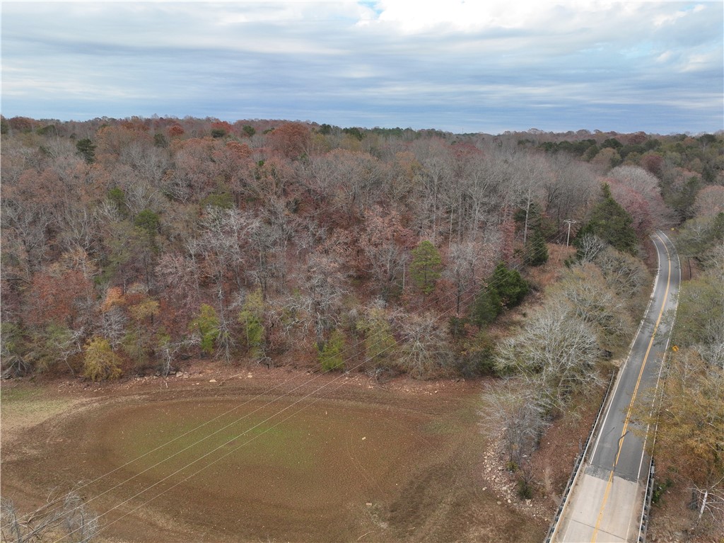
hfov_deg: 71.6
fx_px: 502
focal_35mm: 24
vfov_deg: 56.8
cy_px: 272
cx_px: 362
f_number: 2.8
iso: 310
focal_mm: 12.29
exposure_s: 1/160
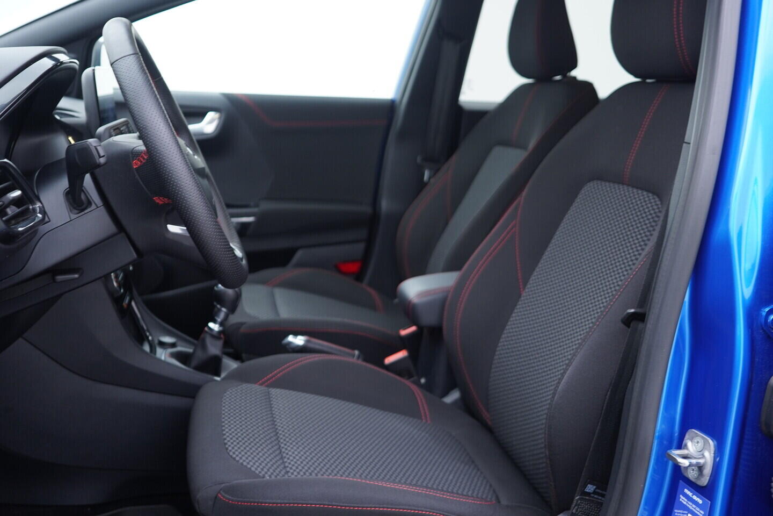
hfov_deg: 53.1
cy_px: 258
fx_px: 773
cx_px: 386
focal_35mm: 36
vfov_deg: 36.9
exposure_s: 1/40
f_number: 2.8
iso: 250
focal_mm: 24
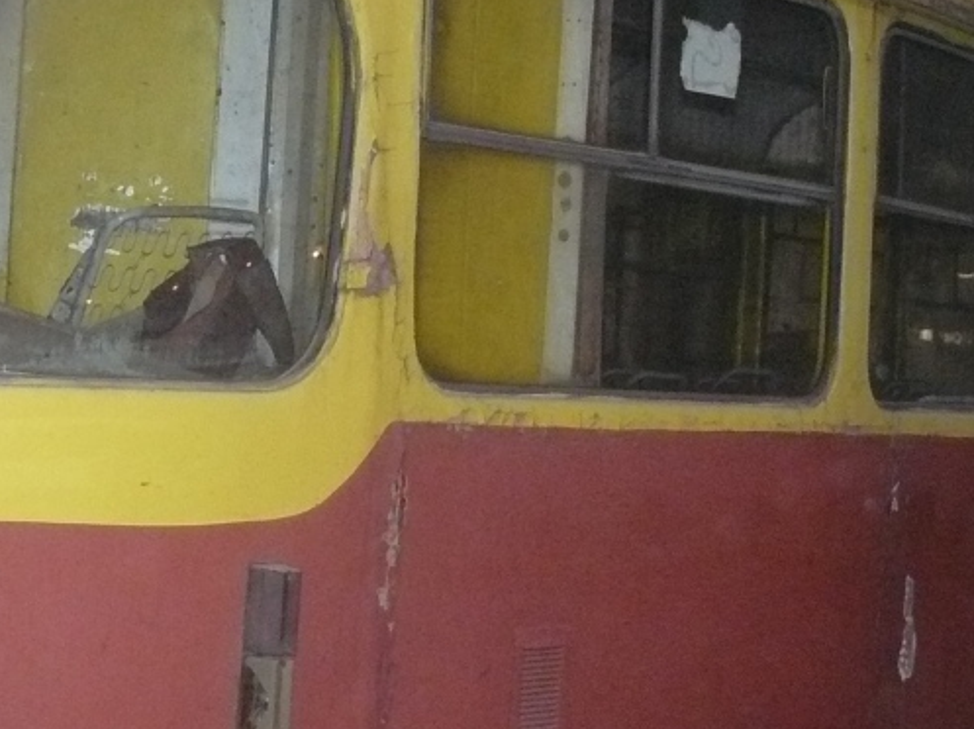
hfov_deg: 22.5
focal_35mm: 87
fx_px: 2446
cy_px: 423
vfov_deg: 16.9
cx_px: 402
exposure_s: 1/80
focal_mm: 6
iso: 400
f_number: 2.8
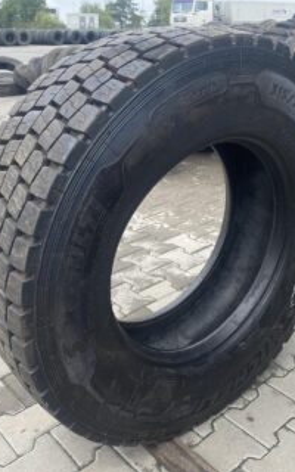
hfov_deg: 34.4
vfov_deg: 52.7
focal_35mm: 37
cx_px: 153
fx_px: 476
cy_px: 235
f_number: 1.8
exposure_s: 1/616
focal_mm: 4.25
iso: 32
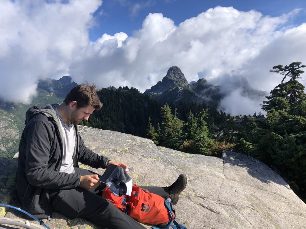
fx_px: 248
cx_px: 153
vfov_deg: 49.7
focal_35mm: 28
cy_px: 114
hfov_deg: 63.4
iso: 20
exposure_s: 1/2183
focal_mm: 3.99
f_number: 1.8
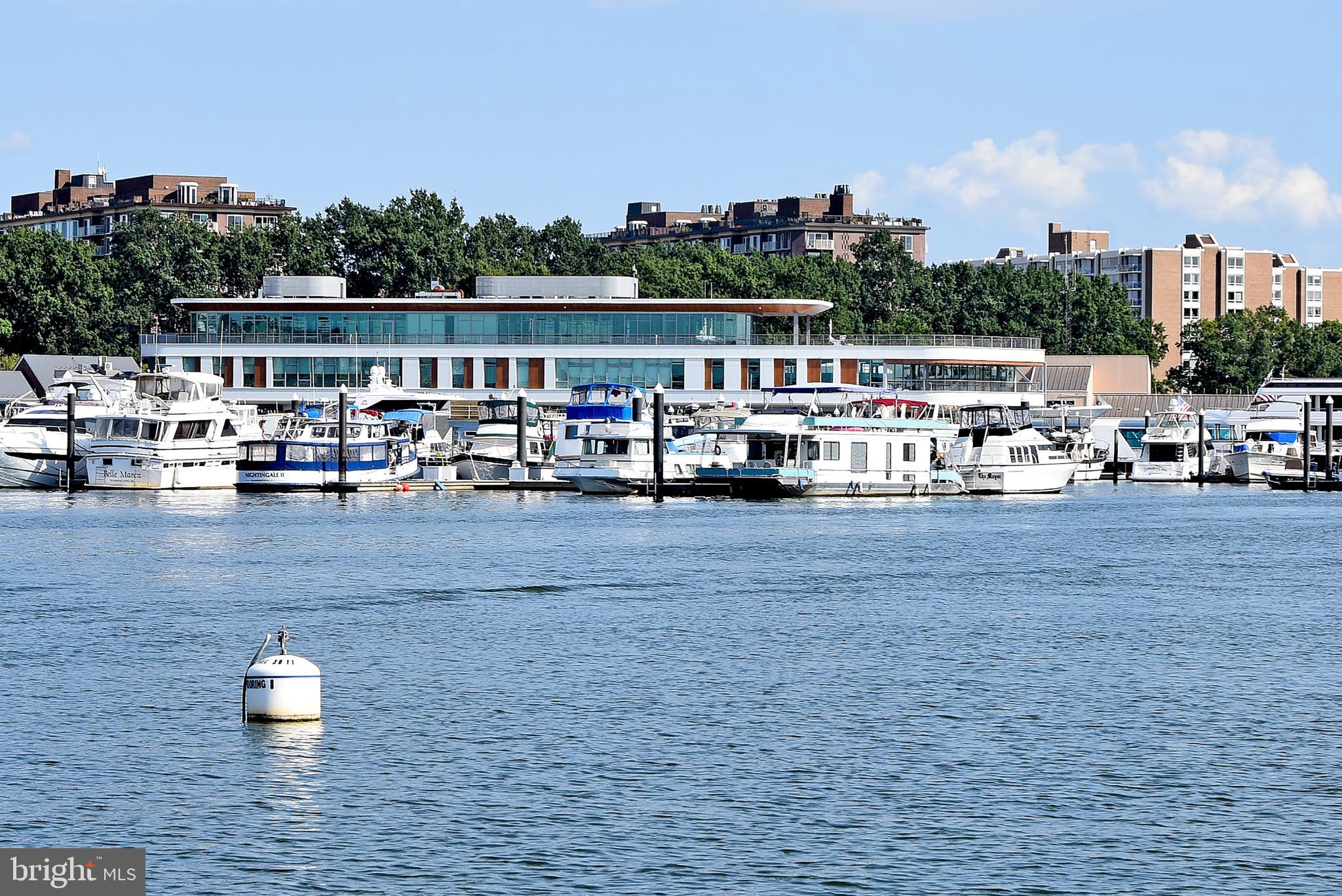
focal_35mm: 55
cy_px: 448
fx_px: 2051
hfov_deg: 36.2
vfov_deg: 24.6
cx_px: 671
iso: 200
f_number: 11
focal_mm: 55
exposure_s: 1/500
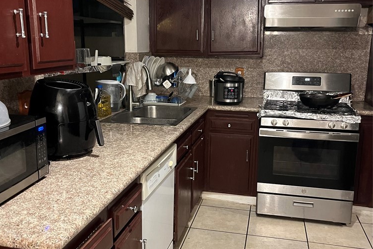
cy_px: 121
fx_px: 383
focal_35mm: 37
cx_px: 182
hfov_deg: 51.9
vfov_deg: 36.0
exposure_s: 1/40
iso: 500
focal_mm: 5.1
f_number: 1.6
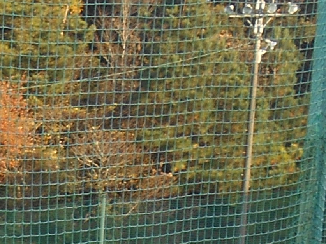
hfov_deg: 11.3
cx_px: -290
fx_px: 1507
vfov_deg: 8.2
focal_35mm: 160
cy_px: 684
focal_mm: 4.7
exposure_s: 1/125
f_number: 3.4
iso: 80
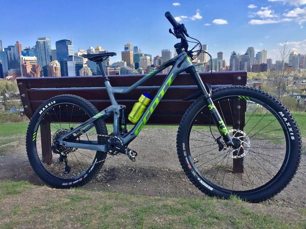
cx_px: 153
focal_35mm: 29
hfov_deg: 61.7
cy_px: 114
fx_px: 256
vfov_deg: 48.2
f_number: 2.2
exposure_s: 1/2198
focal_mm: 4.15
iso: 32
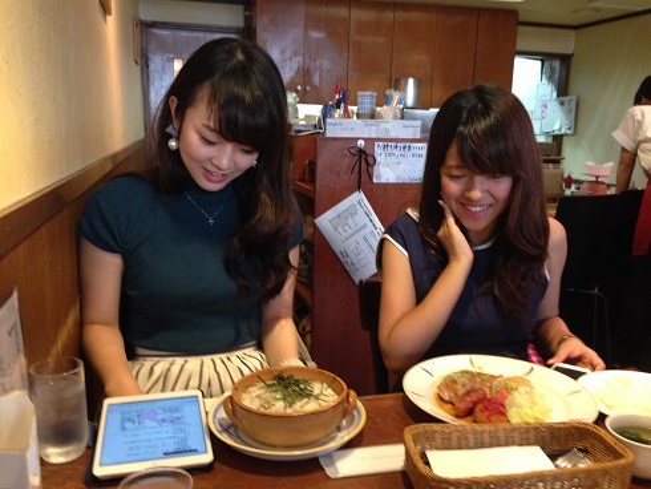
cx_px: 326
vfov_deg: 43.0
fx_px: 621
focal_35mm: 33
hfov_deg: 55.3
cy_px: 244
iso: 200
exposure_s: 1/20
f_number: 2.4
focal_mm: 4.12
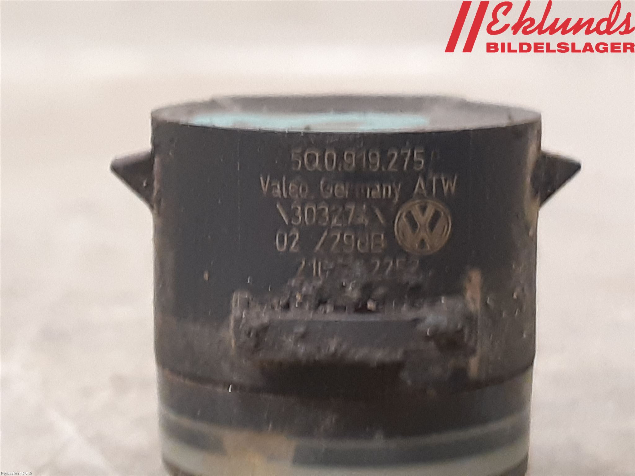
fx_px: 477
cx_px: 318
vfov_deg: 53.1
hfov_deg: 67.3
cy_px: 238
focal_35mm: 26
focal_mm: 3.93
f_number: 1.7
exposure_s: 1/25
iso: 200
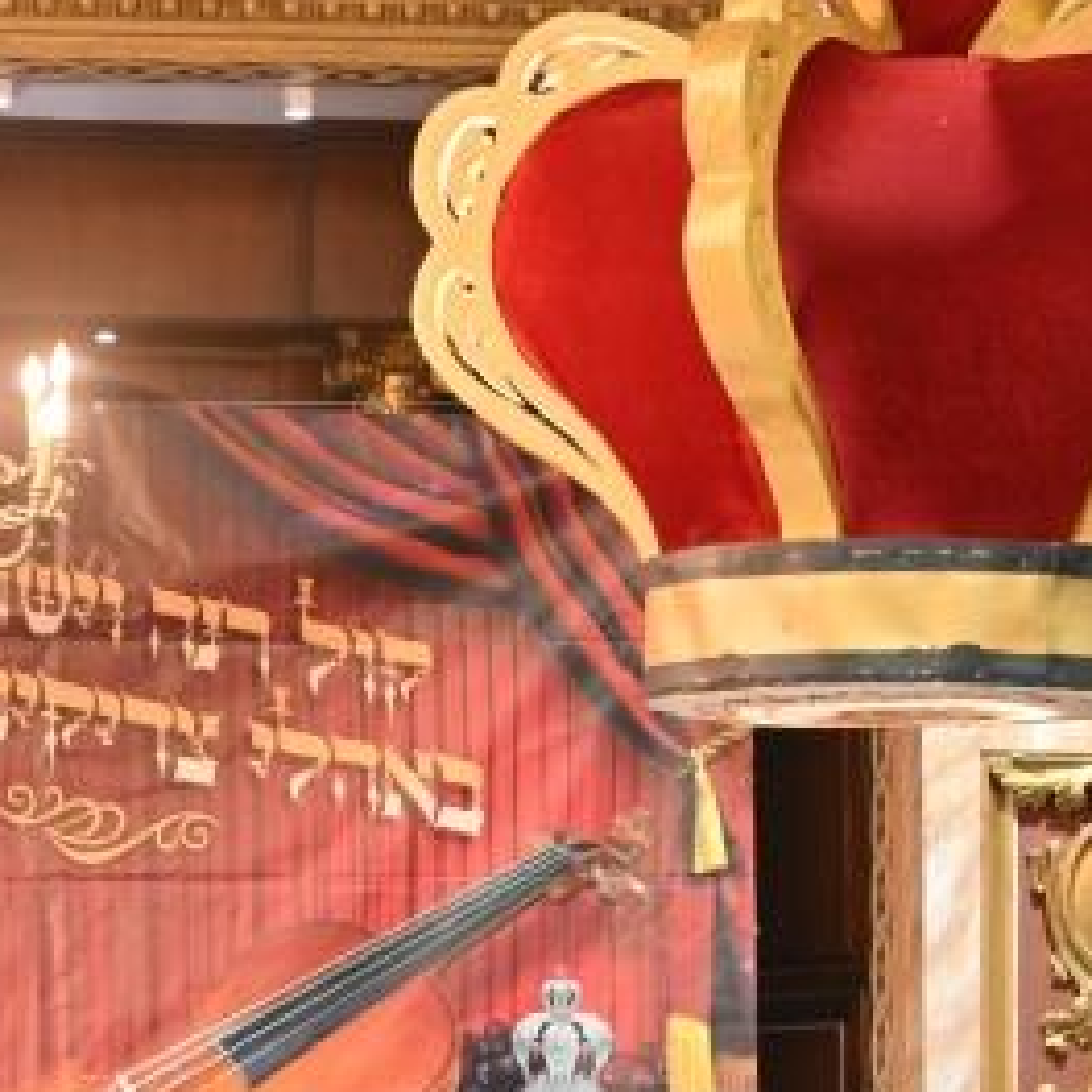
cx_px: -410
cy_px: 1065
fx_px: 8244
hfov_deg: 7.5
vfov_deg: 7.5
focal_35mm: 231
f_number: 4
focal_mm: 70
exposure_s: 1/320
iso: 800
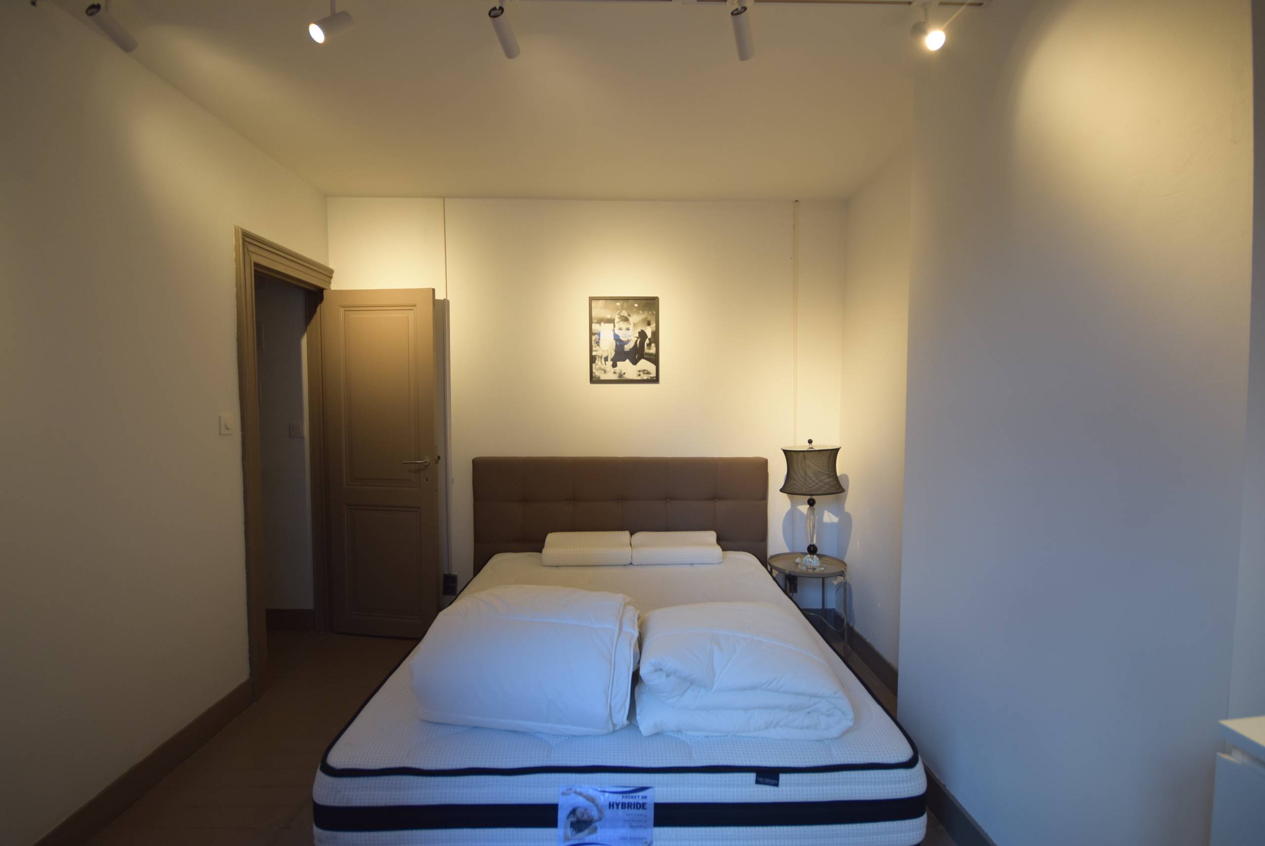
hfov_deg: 100.3
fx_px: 527
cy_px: 423
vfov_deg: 77.4
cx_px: 632
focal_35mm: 15
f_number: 4
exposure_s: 1/60
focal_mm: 10
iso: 450
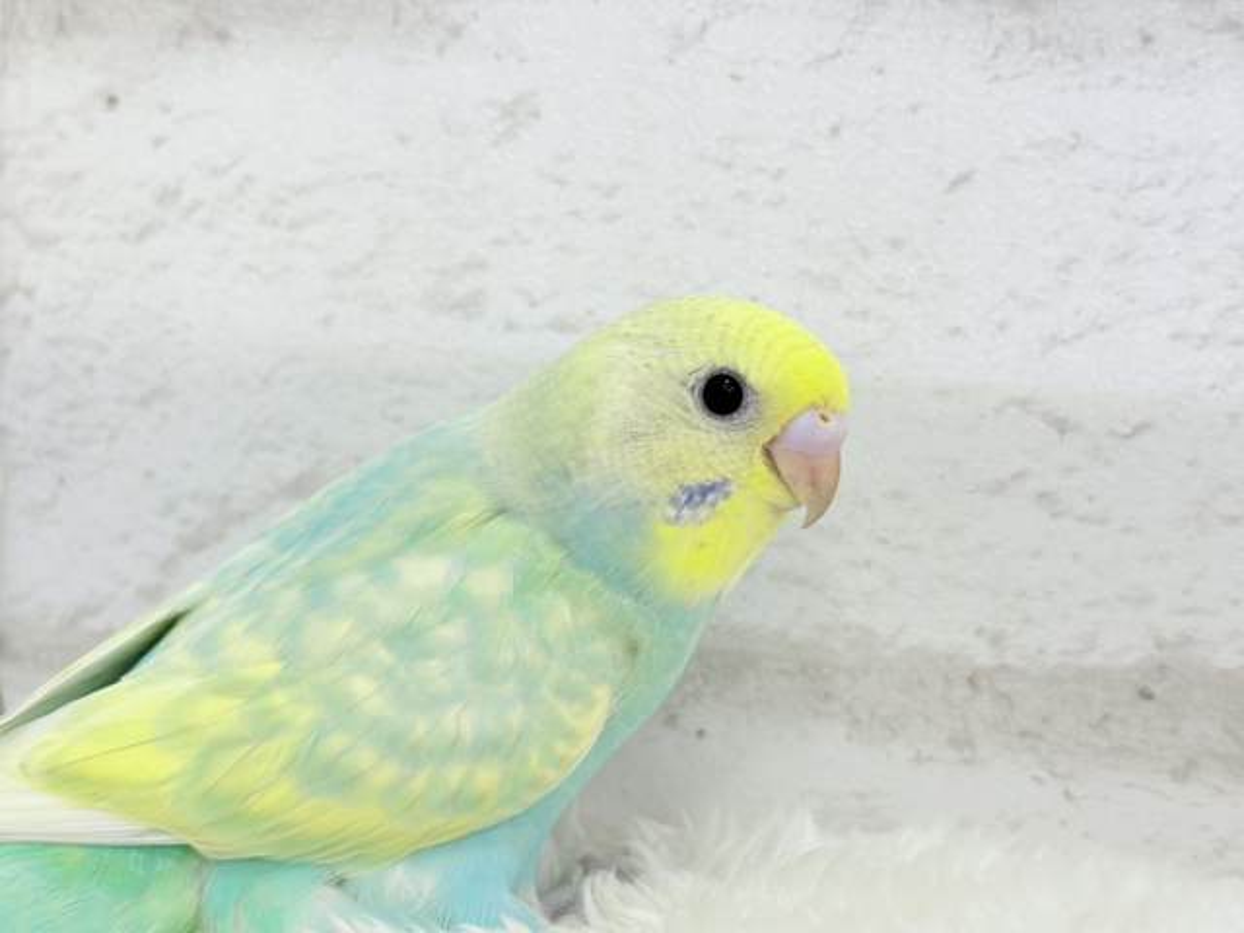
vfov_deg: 28.0
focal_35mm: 52
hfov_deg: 36.8
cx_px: 622
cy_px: 466
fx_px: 1869
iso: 32
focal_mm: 5.96
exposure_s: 1/50
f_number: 1.6
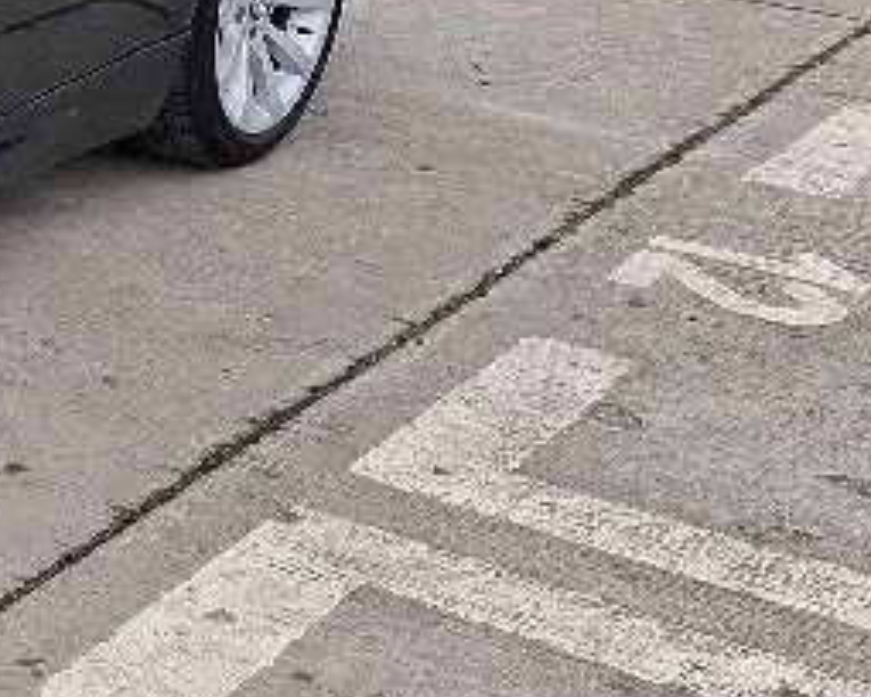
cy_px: 167
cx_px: -806
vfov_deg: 17.4
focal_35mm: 88
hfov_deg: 16.9
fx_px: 2268
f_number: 1.8
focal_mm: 5.54
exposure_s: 1/119
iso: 50
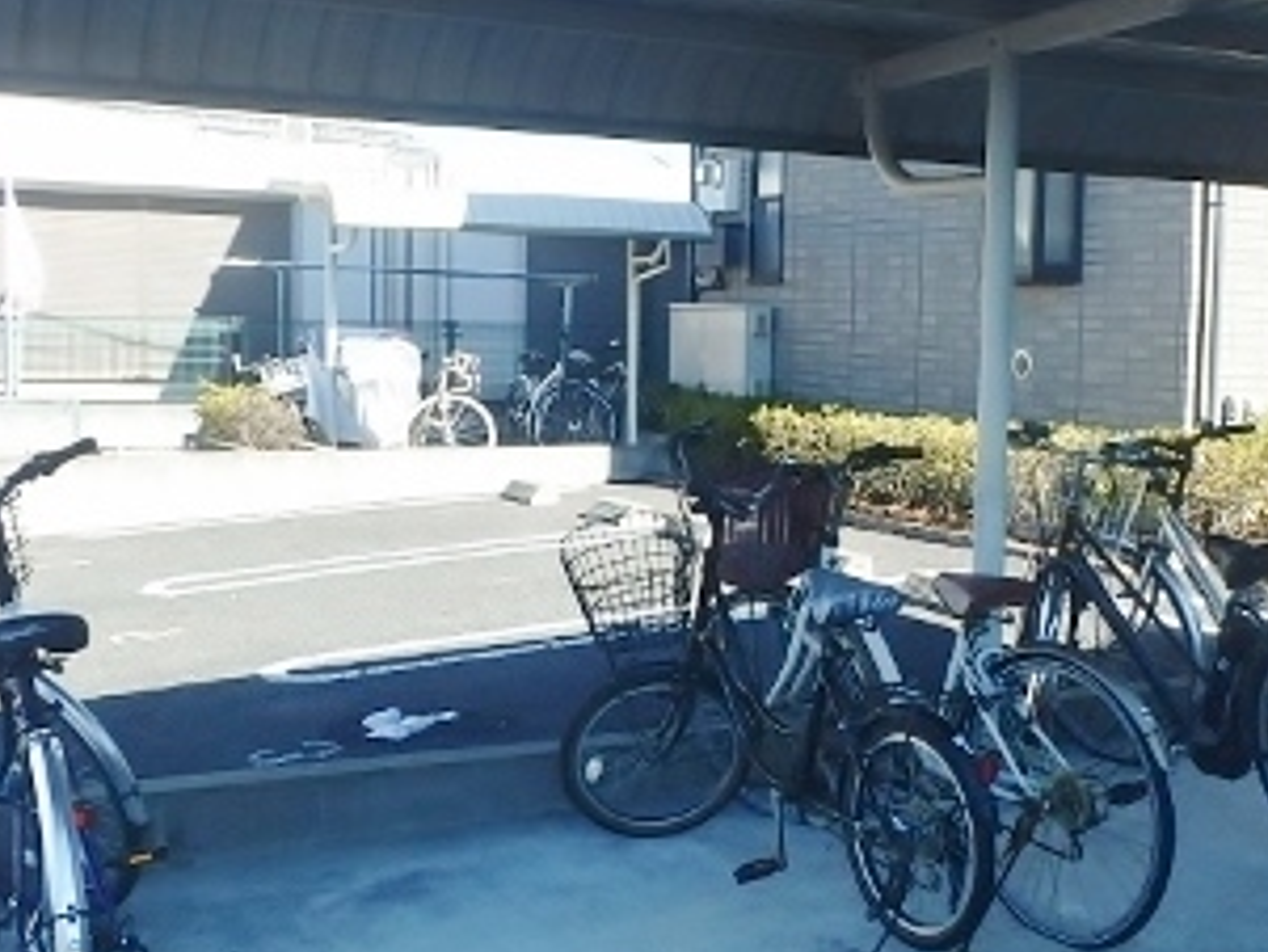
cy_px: 468
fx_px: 1869
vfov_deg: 28.6
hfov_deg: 37.2
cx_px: 817
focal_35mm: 51
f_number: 3.9
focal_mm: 4.2
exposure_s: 1/400
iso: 125
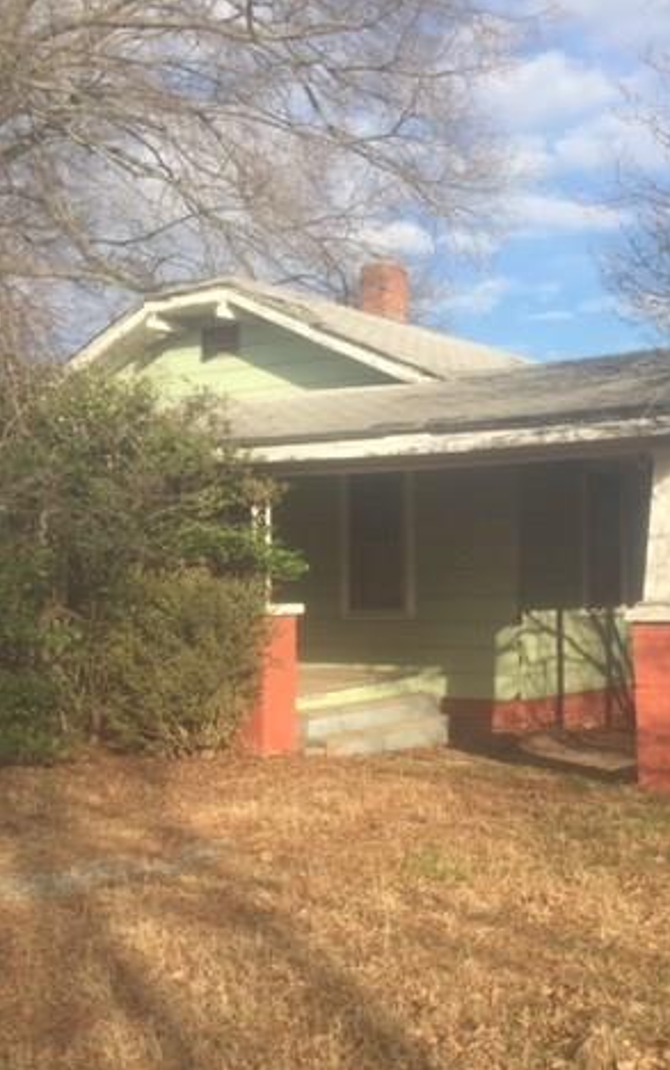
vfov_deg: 47.2
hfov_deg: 29.8
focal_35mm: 42
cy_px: 546
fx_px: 1226
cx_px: 547
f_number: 2.2
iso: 32
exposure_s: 1/1276
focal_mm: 4.15
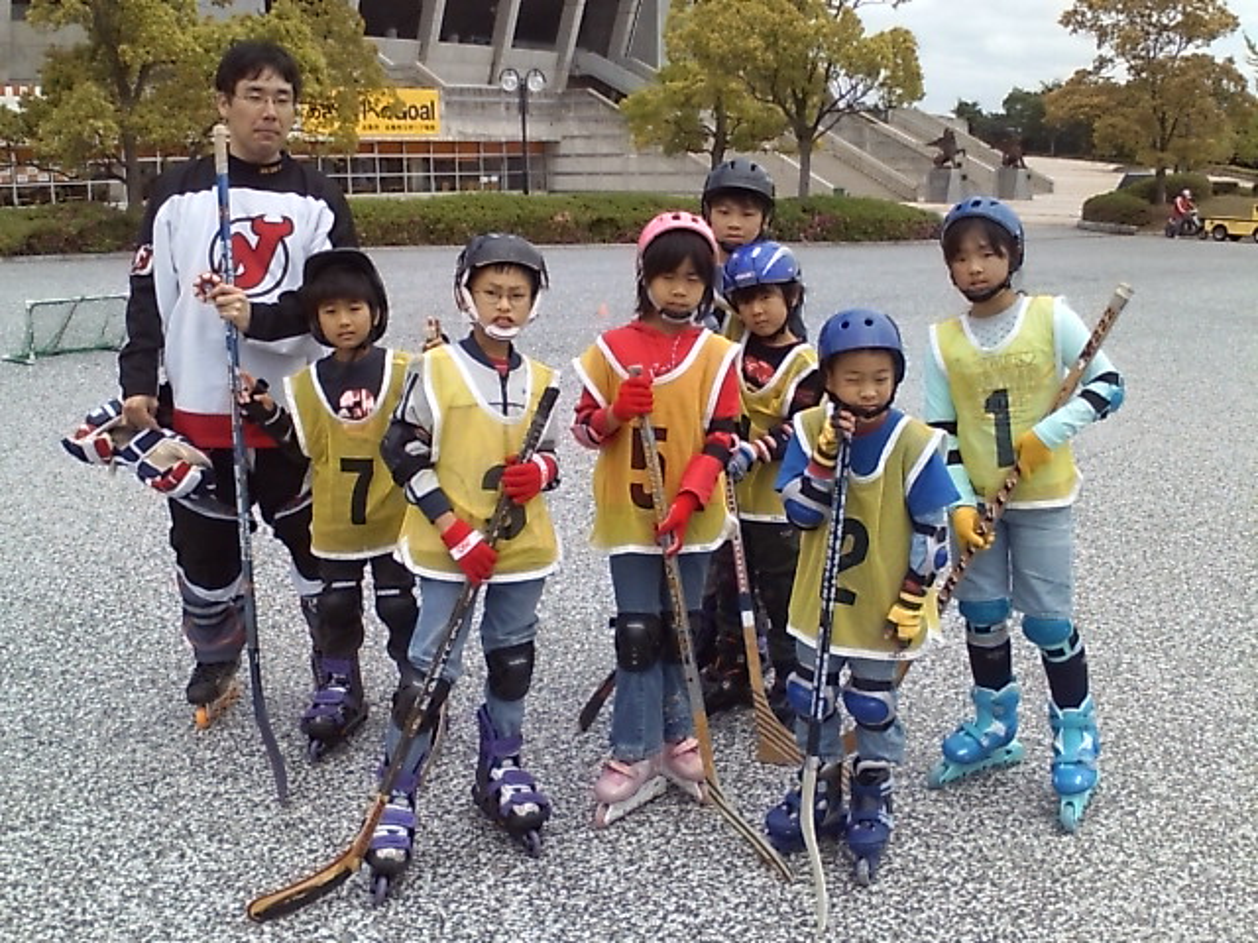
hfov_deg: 61.7
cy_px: 472
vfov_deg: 48.2
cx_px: 629
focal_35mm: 29
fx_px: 1054
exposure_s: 1/667
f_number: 3.5
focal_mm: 3.73
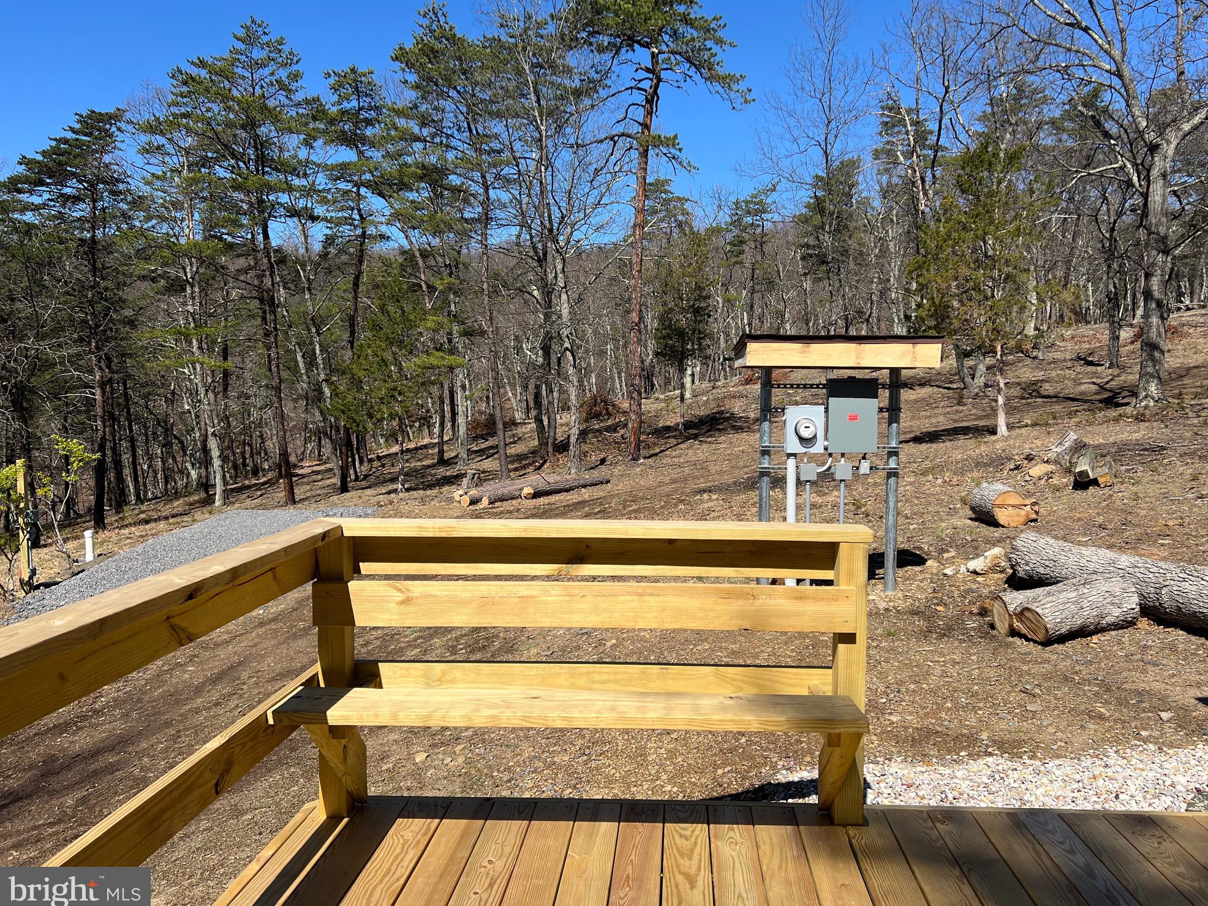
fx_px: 942
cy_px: 447
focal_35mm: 27
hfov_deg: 65.3
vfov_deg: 51.4
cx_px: 625
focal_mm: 5.7
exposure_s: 1/3968
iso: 50
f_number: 1.5
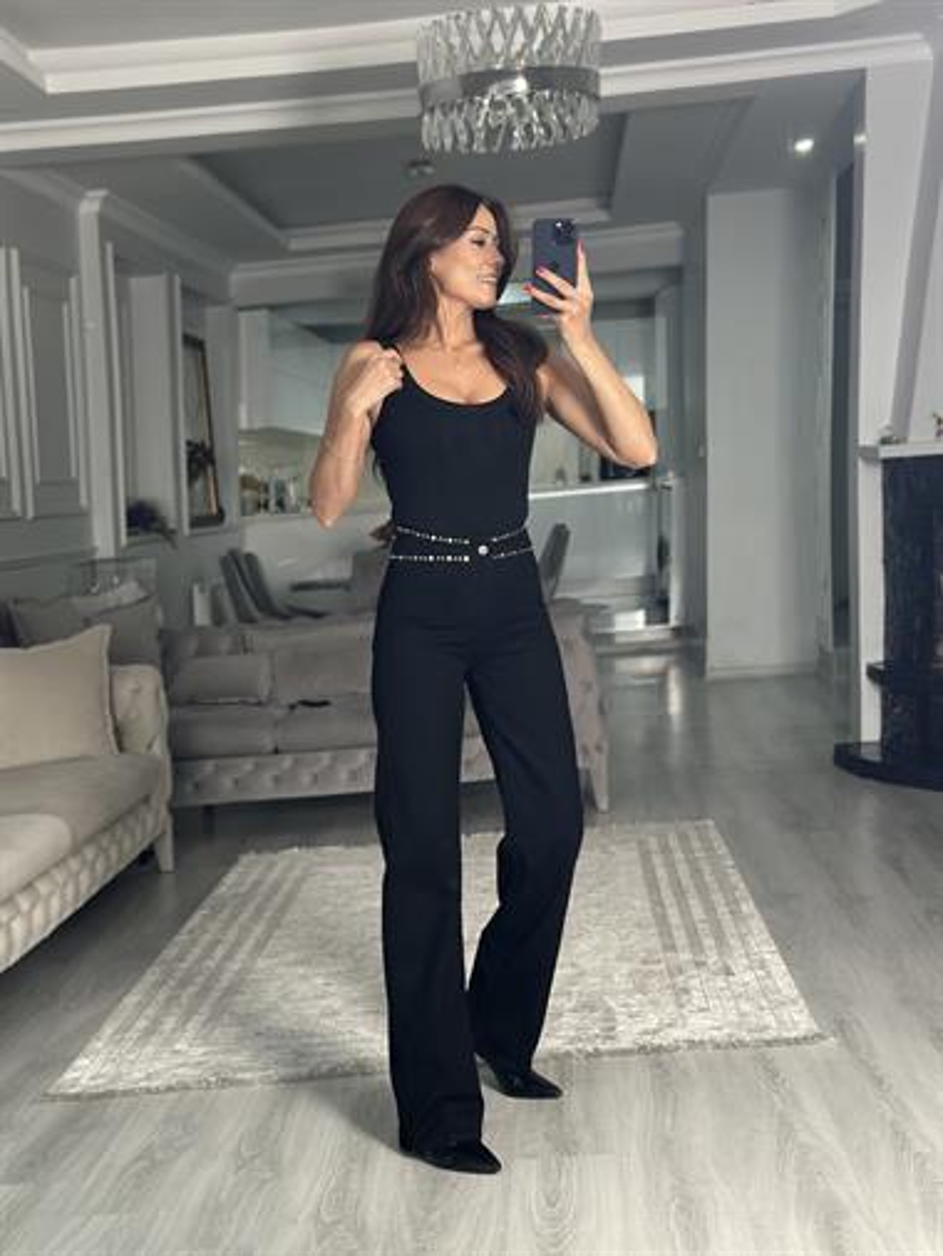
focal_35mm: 48
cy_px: 628
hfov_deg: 30.3
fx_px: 1742
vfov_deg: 39.6
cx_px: 472
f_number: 1.78
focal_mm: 6.86
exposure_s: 1/50
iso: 200
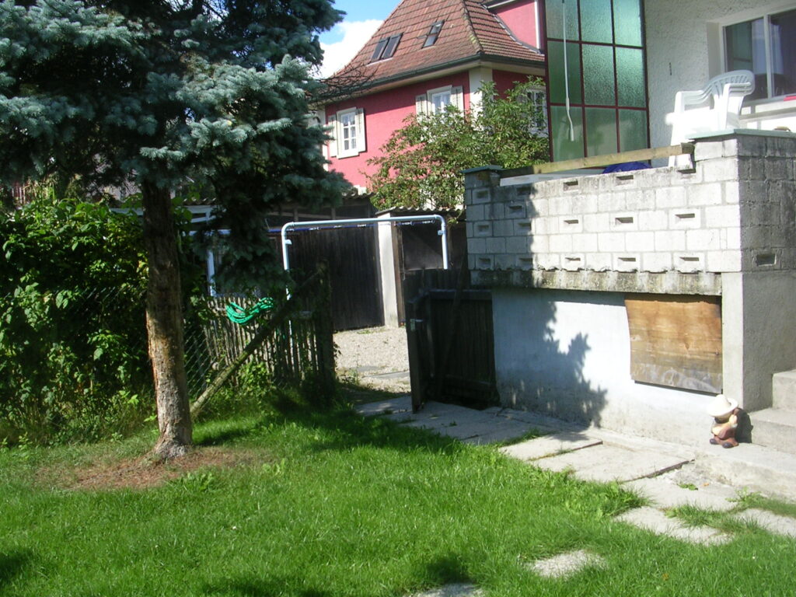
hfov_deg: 49.0
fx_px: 874
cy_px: 298
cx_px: 398
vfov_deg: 37.7
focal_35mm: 38
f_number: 5.6
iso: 50
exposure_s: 1/193
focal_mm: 5.8
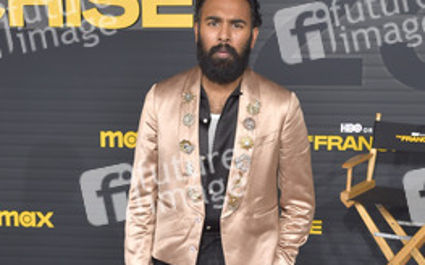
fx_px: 683
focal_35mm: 59
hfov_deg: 34.6
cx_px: 211
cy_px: 268
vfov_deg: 21.2
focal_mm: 38
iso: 320
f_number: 6.3
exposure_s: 1/250
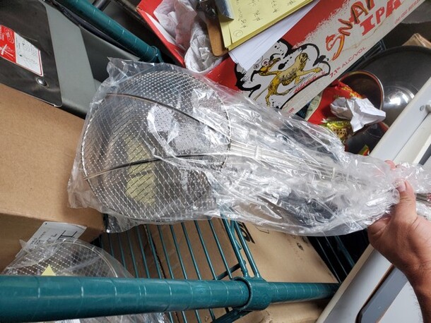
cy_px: 162
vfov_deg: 53.1
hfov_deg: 67.3
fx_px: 324
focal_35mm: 26
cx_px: 216
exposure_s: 1/100
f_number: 2.4
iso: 160
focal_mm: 4.3
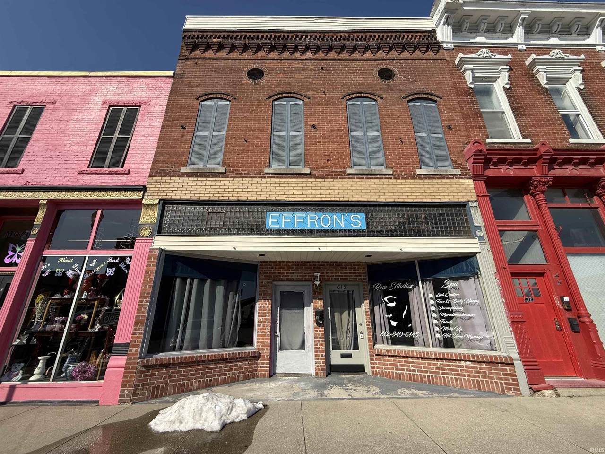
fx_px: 245
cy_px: 227
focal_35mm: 14
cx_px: 302
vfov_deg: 85.7
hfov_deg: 102.1
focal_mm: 2.22
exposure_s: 1/3125
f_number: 2.2
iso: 50
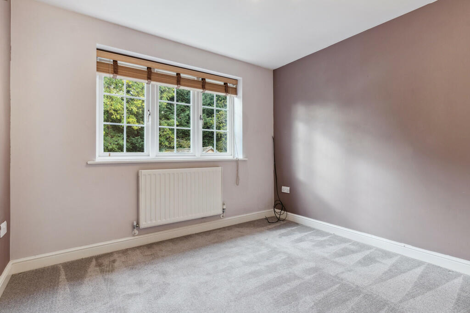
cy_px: 156
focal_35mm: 17
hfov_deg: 93.3
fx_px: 222
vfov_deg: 70.5
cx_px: 235
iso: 800
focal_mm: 17
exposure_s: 1/25
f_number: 6.3
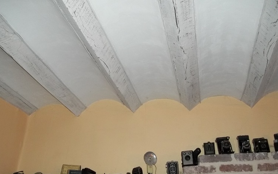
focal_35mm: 35
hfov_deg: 55.3
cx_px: 143
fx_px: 265
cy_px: 107
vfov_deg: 36.1
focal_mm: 5.7
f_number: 2.9
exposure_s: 1/30
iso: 250
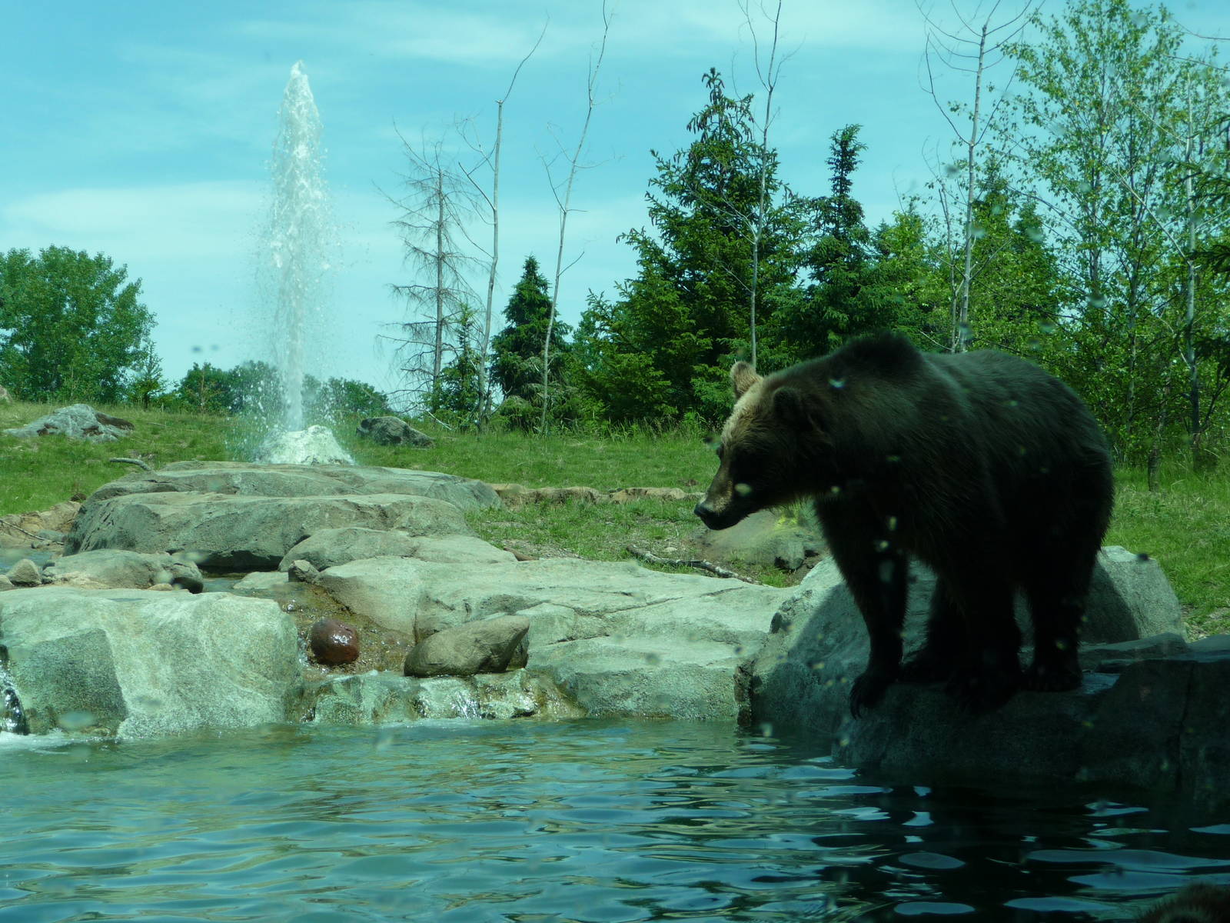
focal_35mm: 62
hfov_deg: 31.2
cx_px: 615
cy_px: 462
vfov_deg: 23.7
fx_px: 2203
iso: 100
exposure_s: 1/320
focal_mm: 10.5
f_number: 4.5
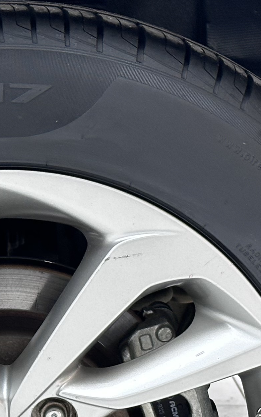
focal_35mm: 163
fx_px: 1855
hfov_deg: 8.0
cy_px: 434
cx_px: 22
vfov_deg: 12.7
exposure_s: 1/100
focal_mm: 6.86
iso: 160
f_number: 1.78
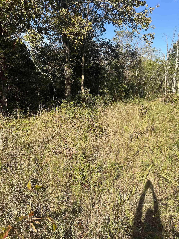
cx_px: 90
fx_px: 179
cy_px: 120
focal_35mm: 26
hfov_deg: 53.1
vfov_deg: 67.3
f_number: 1.6
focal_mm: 5.1
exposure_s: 1/1536
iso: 50
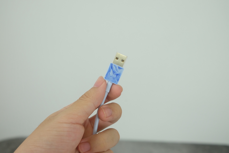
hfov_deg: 57.2
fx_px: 210
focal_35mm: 33
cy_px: 76
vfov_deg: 40.0
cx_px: 114
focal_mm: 22.3
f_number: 4
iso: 400
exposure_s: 1/85
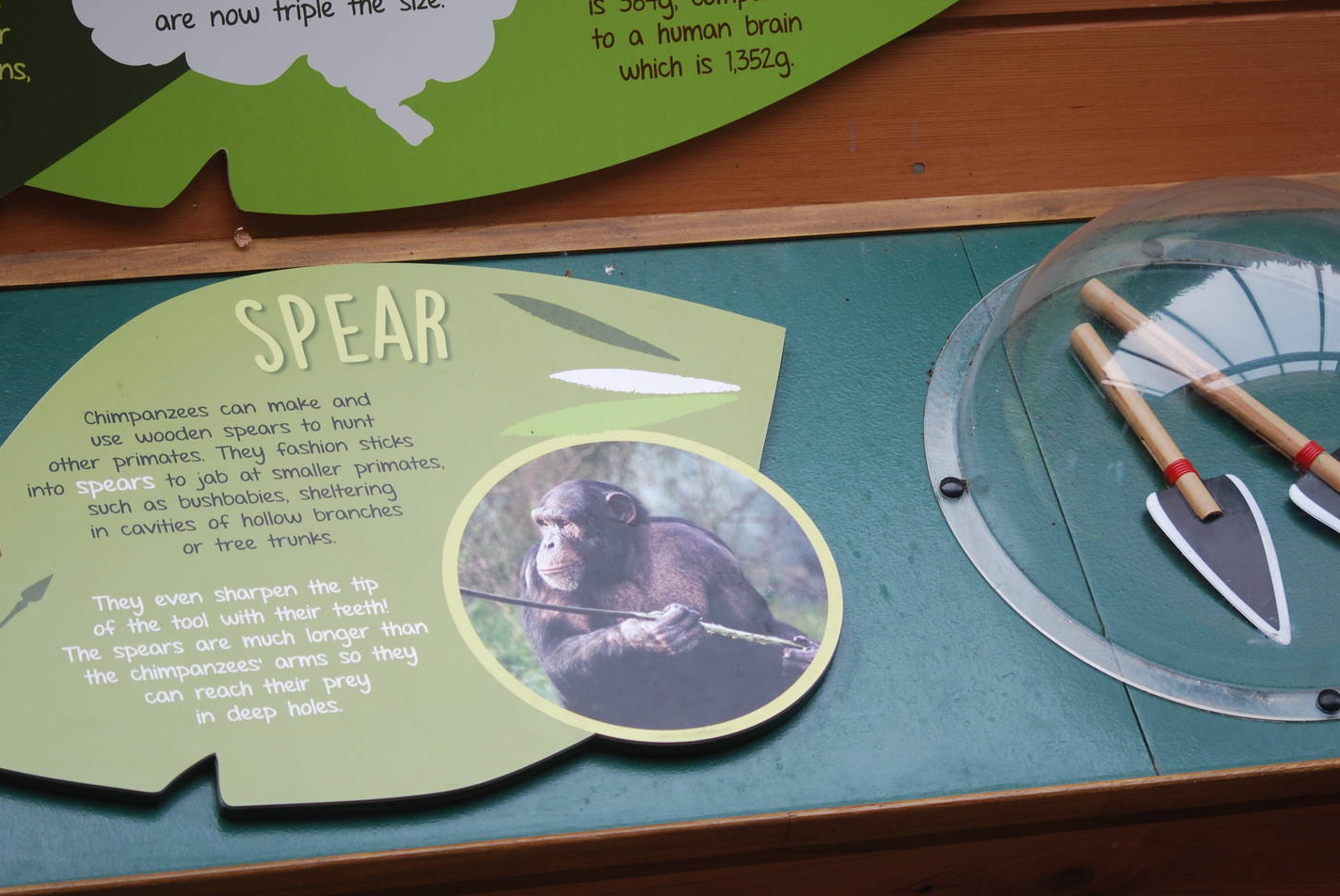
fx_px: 4397
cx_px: 748
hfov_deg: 17.3
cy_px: 451
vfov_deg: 11.6
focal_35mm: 118
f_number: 4
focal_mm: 70
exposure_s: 1/200
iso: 200
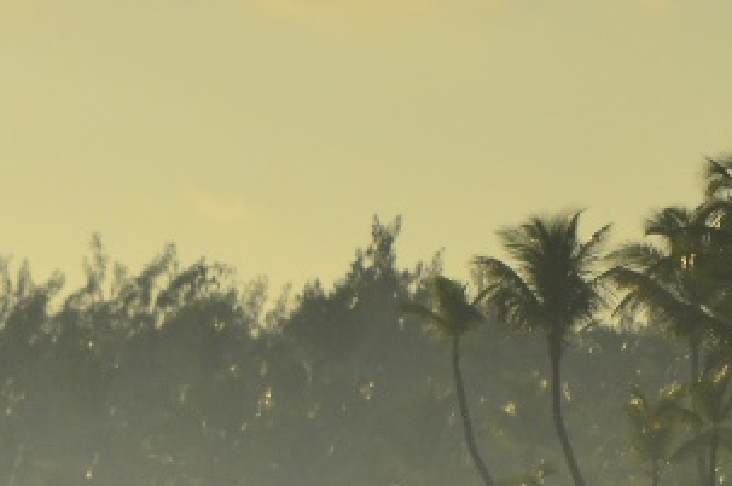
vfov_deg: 0.9
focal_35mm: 1584
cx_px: -191
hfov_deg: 1.3
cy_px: 944
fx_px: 32157
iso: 220
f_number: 5.6
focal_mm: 200
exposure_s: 1/2000
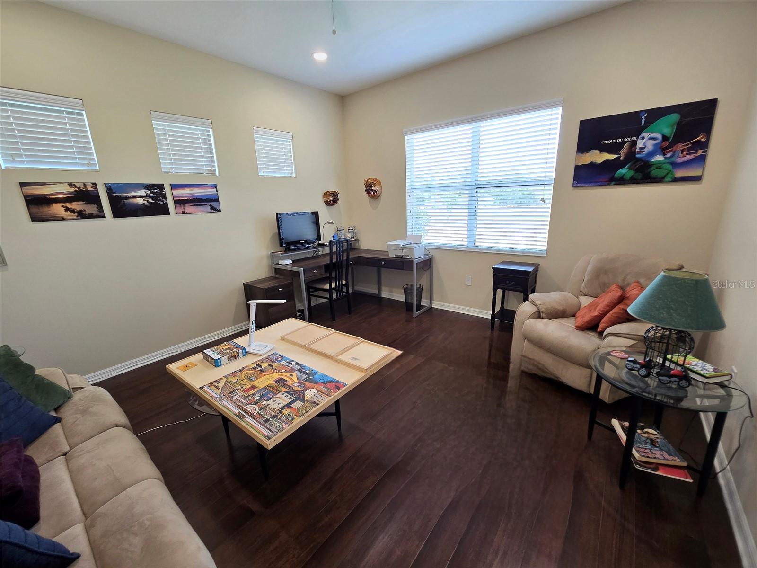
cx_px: 378
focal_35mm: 13
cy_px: 284
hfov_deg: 106.2
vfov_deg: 89.9
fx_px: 284
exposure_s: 1/60.2
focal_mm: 2.2
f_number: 2.2
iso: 125
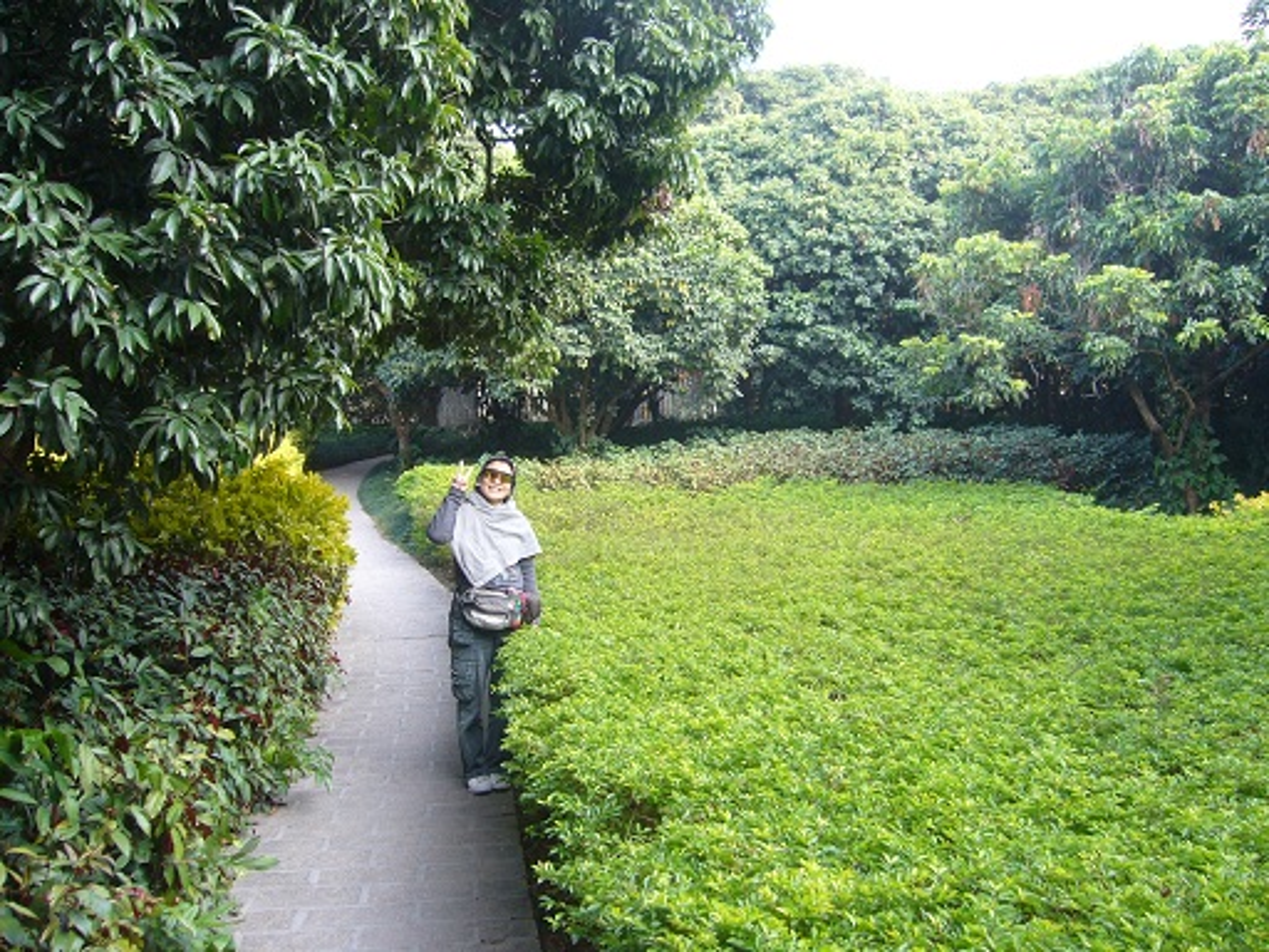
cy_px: 476
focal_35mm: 35
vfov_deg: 40.7
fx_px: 1283
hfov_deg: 52.6
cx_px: 634
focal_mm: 5.8
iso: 80
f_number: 2.8
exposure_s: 1/60
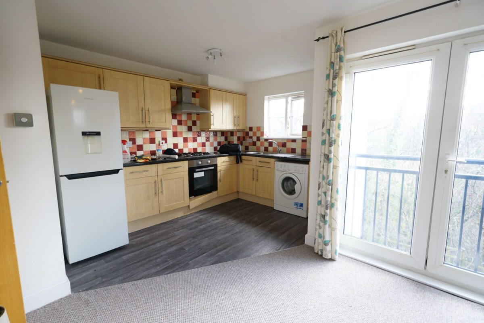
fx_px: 215
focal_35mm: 16
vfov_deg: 73.8
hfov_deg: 96.7
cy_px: 162
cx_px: 242
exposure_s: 1/25
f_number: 5.6
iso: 500
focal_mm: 16
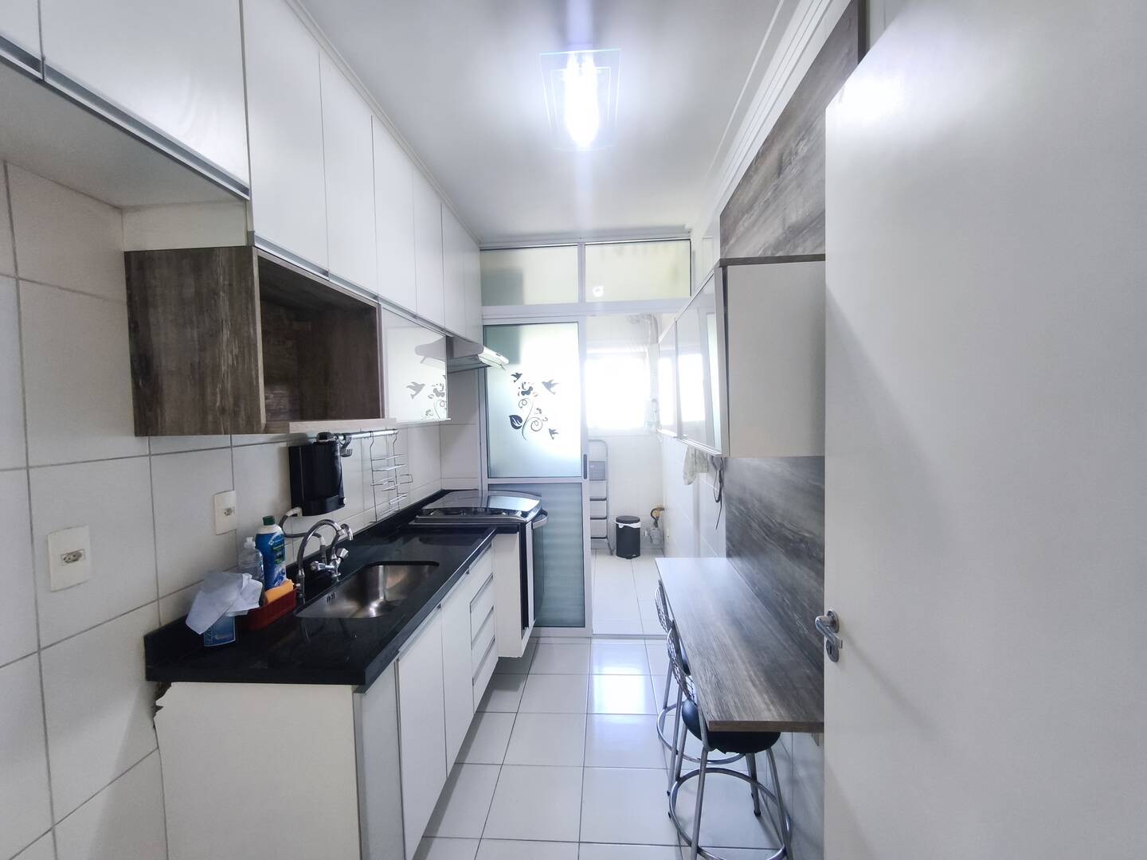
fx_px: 497
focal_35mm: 15
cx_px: 574
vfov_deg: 81.7
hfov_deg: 98.2
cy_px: 430
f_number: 2.2
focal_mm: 1.91
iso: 250
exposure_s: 1/30
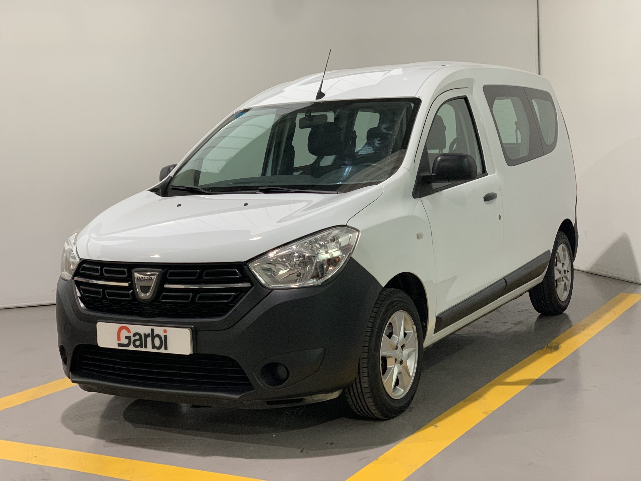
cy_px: 240
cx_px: 320
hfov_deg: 36.8
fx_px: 963
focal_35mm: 52
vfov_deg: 28.0
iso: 200
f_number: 2.4
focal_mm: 6
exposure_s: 1/60
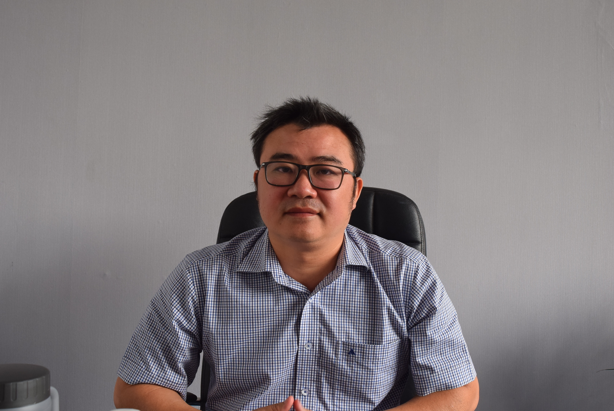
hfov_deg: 49.5
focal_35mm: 39
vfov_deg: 34.3
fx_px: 666
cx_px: 307
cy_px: 206
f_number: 8
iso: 640
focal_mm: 26
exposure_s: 1/20
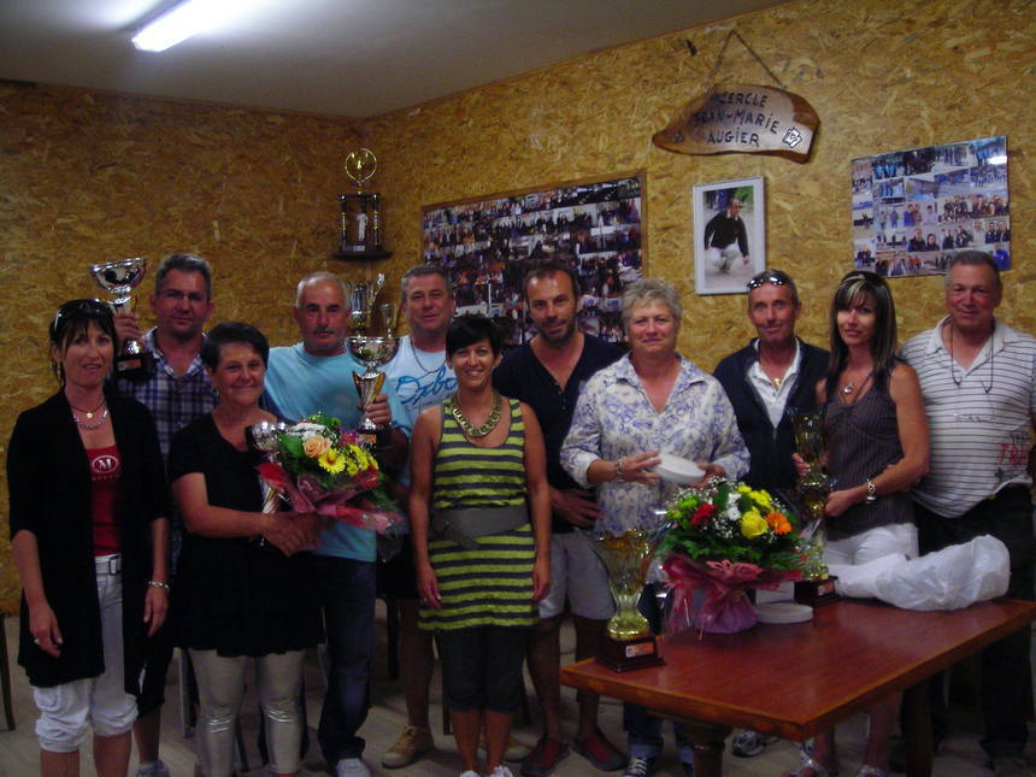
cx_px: 518
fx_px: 1137
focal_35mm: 38
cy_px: 388
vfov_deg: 37.7
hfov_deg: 49.0
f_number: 3.2
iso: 200
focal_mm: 6.3
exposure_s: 1/30
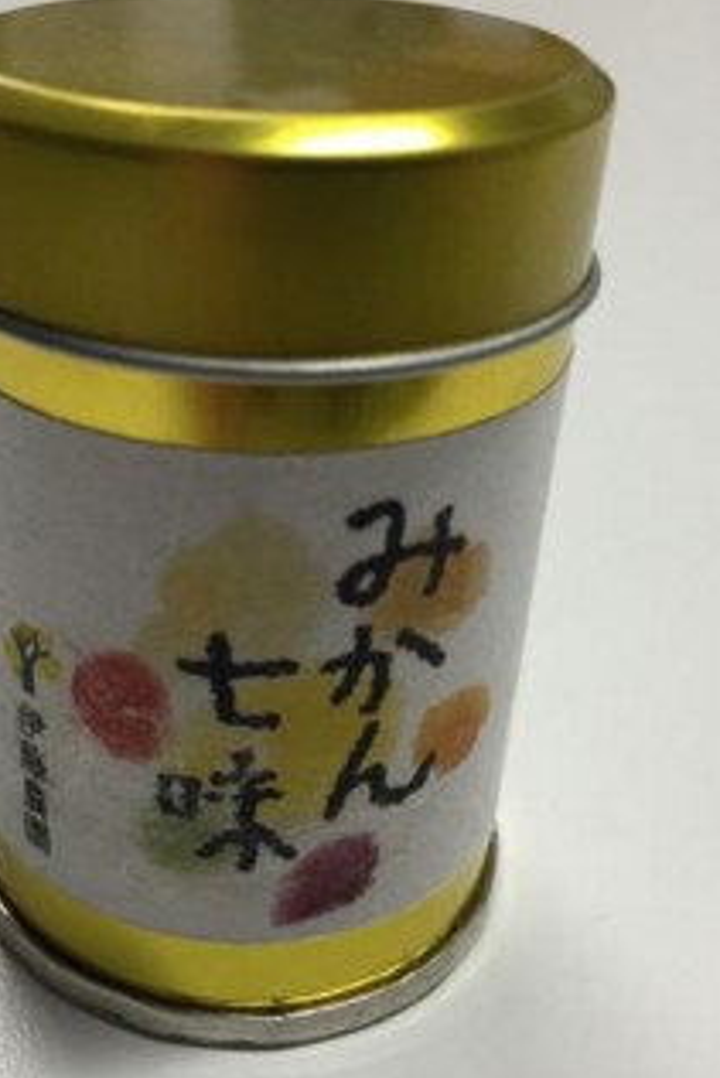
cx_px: 212
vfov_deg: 45.4
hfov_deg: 30.9
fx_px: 1288
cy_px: 522
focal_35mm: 43
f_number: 2.2
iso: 32
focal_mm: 4.15
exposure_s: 1/40
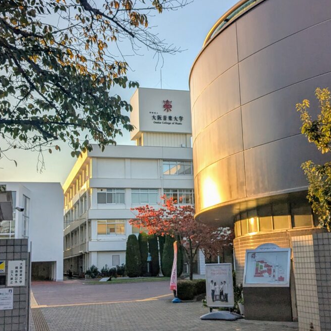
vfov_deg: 36.8
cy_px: 158
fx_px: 498
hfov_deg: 36.8
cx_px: 170
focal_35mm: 46
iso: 69
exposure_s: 1/3891
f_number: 1.73
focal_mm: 4.38
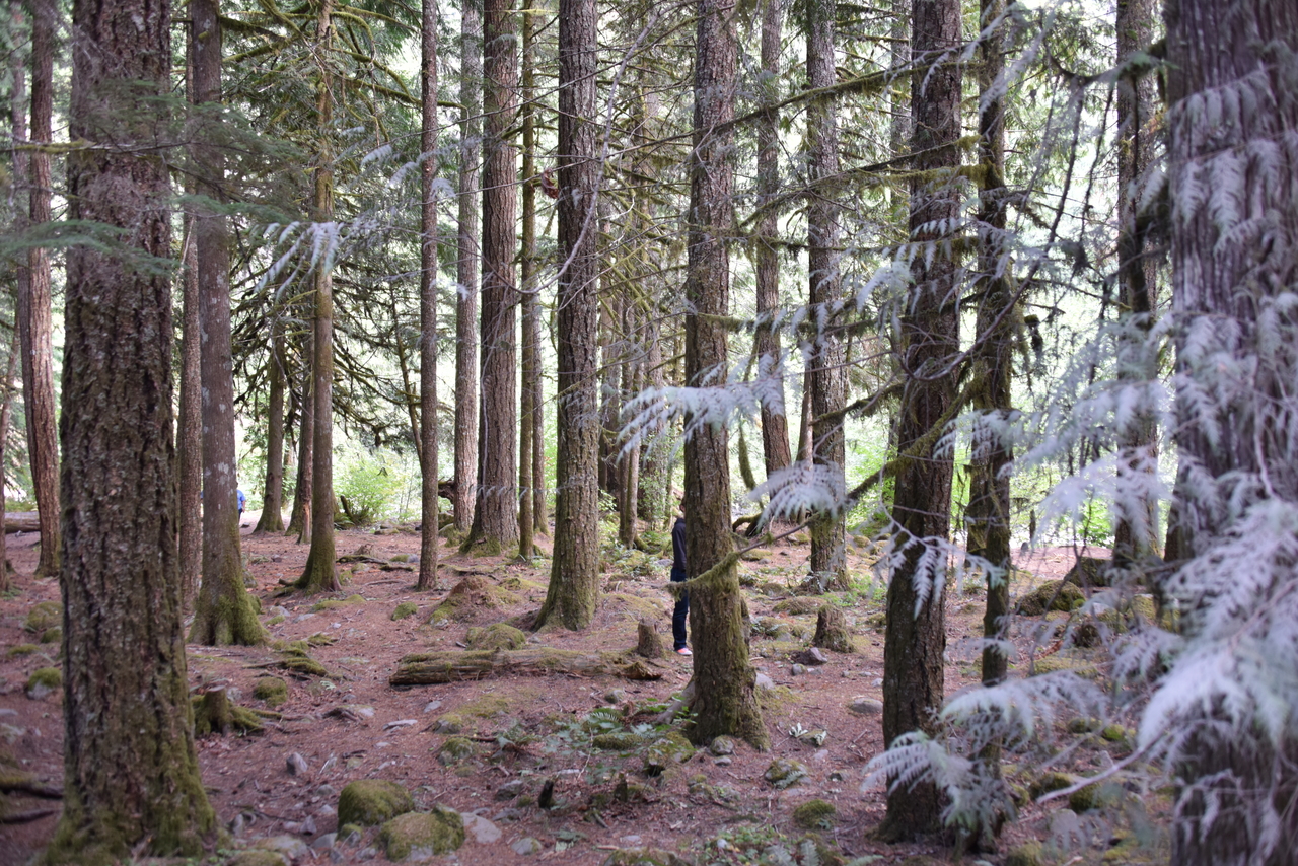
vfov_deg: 46.4
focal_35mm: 28
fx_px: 1010
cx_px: 649
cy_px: 433
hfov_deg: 65.5
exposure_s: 1/60
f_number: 3.5
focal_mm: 28
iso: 400
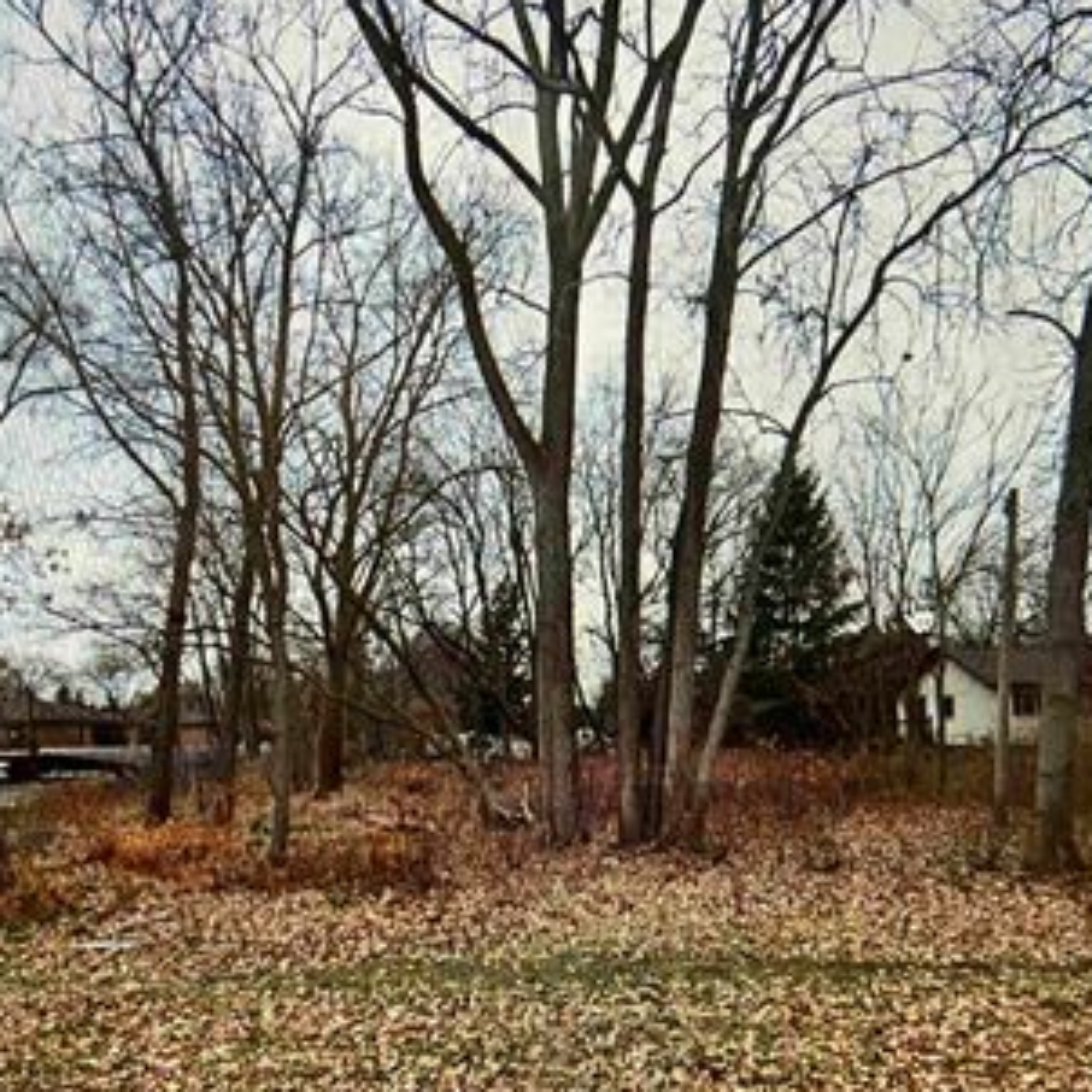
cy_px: 645
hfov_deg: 43.8
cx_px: 597
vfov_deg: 43.7
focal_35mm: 38
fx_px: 1356
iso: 100
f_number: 1.5
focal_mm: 5.7
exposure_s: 1/64
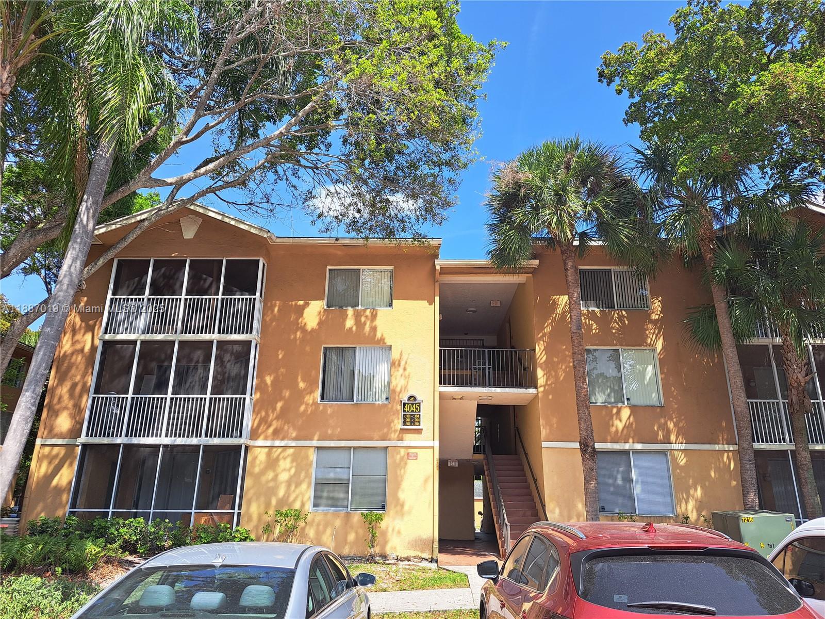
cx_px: 412
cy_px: 310
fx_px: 572
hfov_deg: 71.6
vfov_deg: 56.8
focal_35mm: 24
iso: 50
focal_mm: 5.23
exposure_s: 1/1009
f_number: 1.8
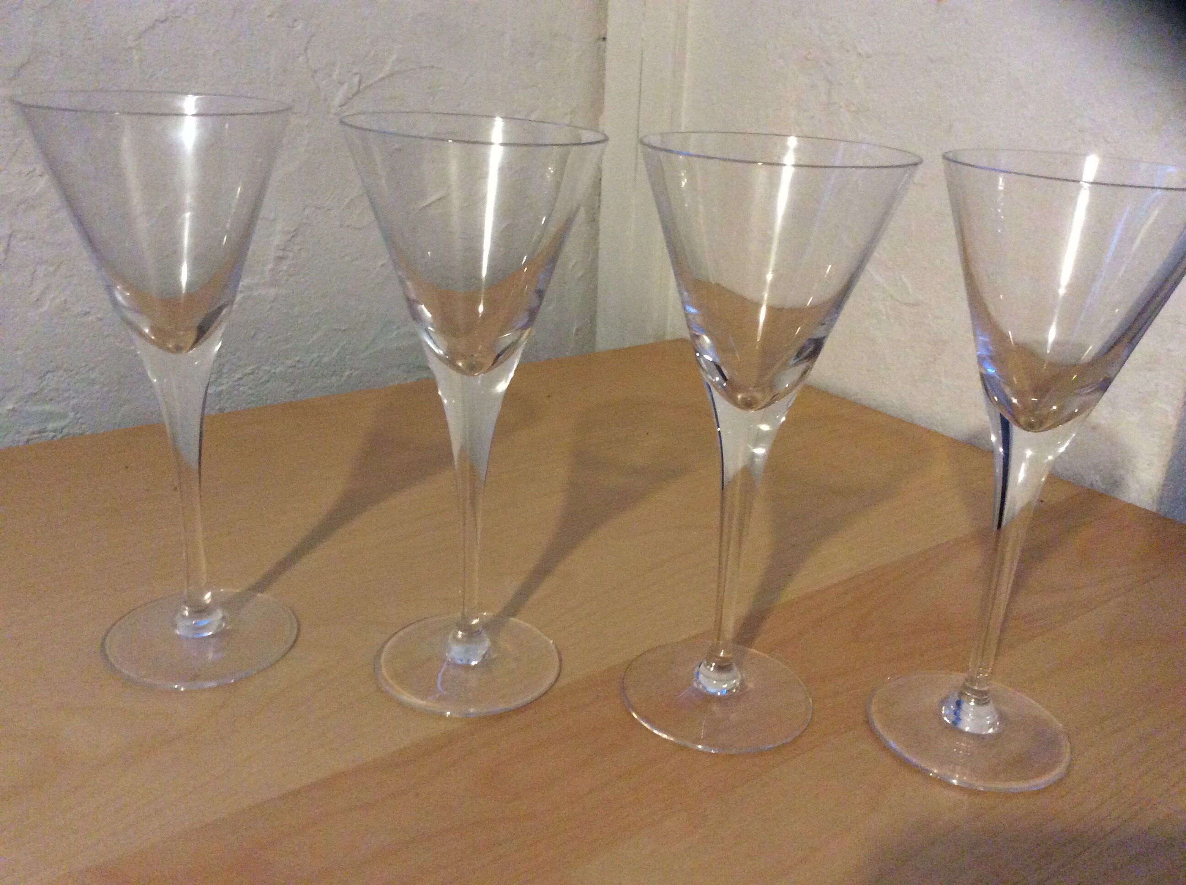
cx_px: 593
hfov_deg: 56.9
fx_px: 1095
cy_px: 442
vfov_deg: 44.1
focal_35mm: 32
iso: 250
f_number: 2.4
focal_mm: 3.3
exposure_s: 1/25
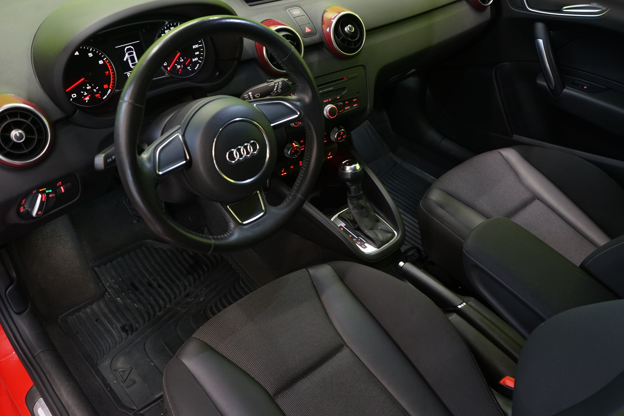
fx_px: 555
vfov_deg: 41.1
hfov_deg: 58.7
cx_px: 312
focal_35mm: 32
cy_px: 208
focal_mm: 32
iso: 1250
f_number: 5
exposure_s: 1/20
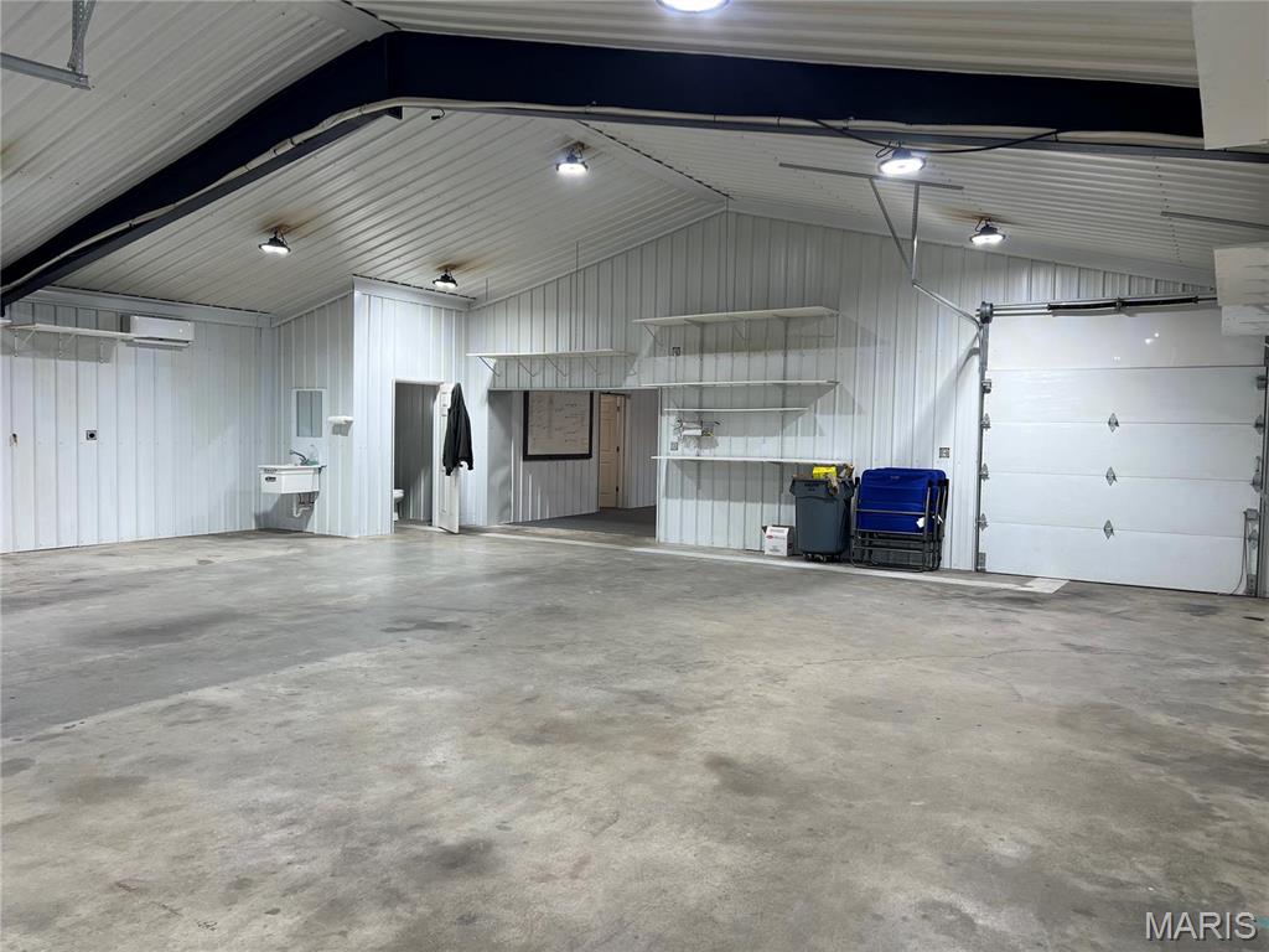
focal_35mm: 26
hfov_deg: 67.3
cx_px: 634
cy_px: 476
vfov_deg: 53.1
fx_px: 953
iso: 50
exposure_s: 1/121
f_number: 1.5
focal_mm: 5.7
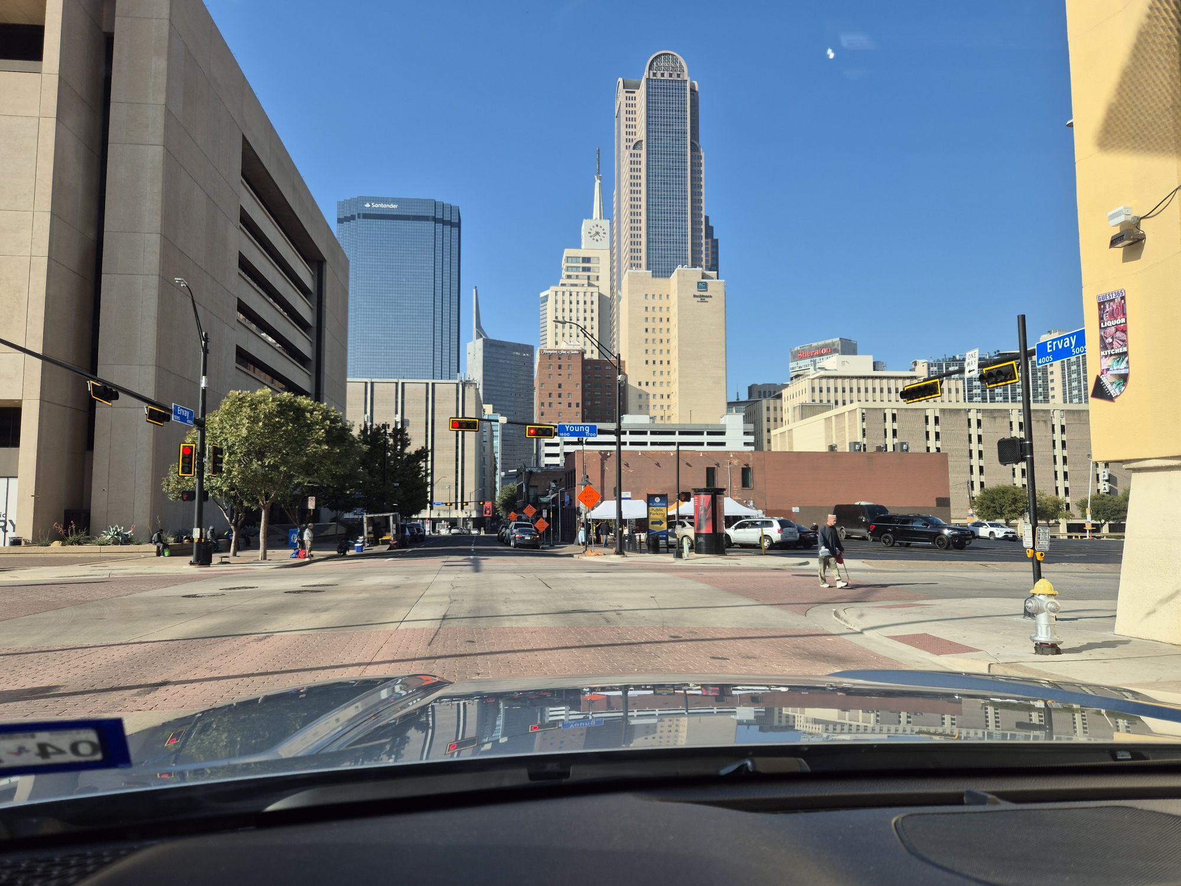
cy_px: 443
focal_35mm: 23
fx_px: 785
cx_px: 590
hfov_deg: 73.9
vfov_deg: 58.9
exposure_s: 1/1324
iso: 25
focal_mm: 5.4
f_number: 1.8
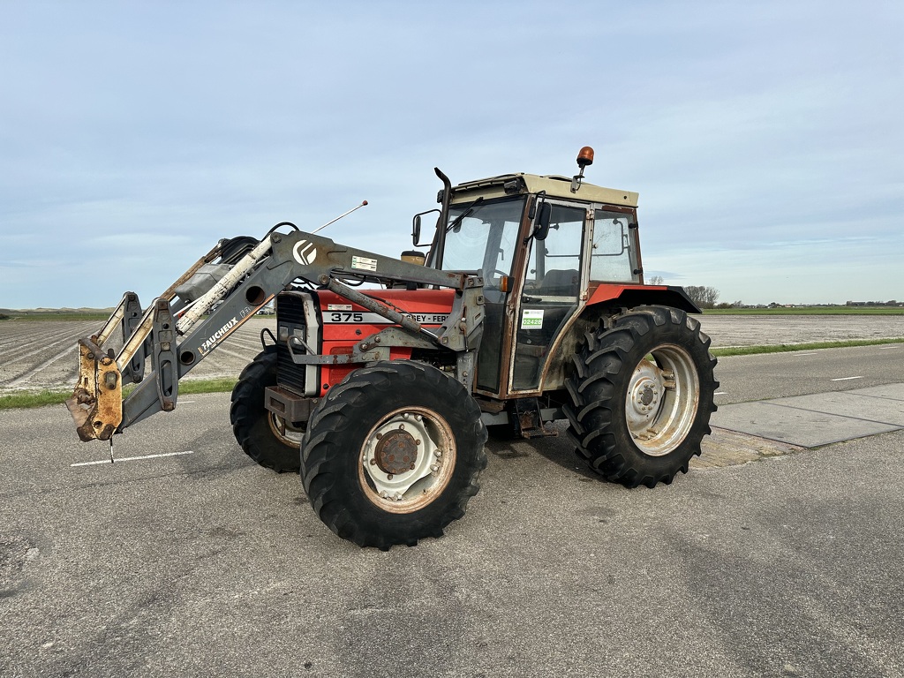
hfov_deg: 71.6
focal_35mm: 24
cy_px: 339
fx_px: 627
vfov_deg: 56.8
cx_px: 452
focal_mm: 6.86
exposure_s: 1/3058
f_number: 1.78
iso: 80
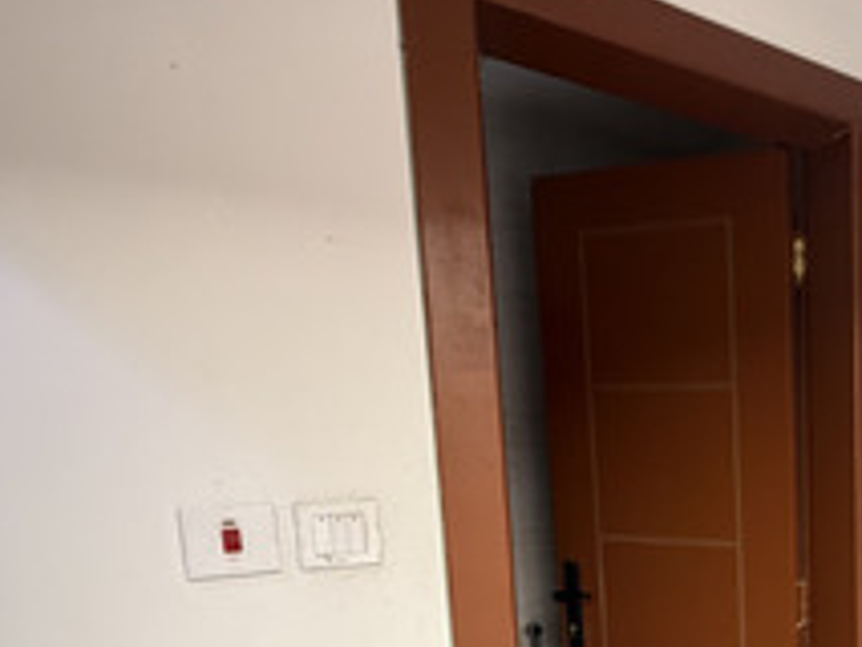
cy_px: 536
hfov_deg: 47.4
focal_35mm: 30
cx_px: 900
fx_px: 747
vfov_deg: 44.1
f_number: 2.2
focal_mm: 2.22
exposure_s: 1/99
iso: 320
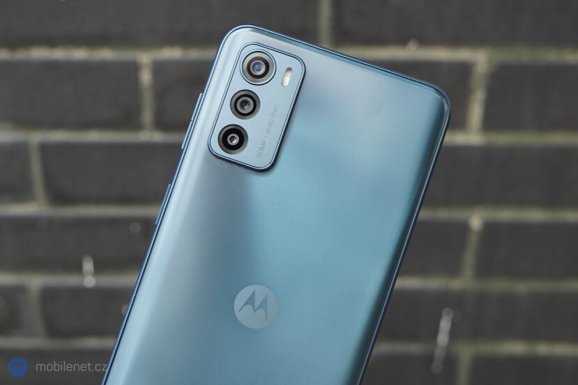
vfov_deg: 30.5
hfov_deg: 44.5
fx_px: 706
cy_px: 192
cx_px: 289
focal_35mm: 44
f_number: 8
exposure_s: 1/125
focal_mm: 44
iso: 640
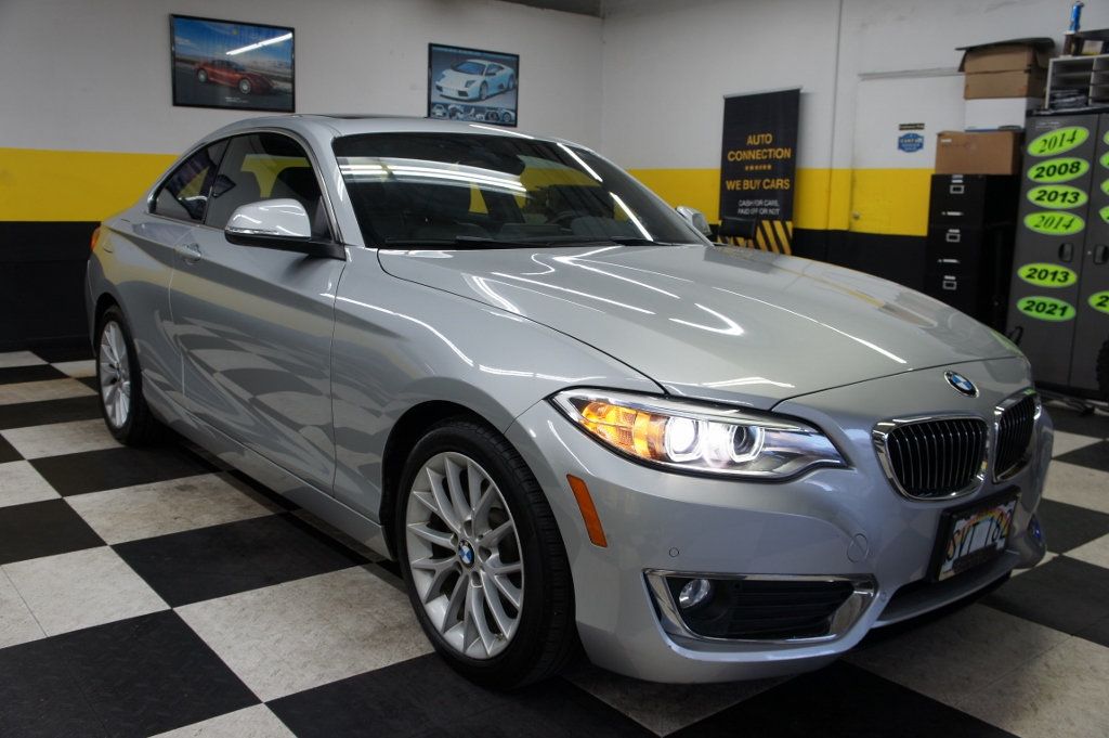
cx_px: 554
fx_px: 923
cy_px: 369
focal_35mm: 30
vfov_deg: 43.5
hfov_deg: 62.0
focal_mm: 20
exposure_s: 1/40
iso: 200
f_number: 4.5
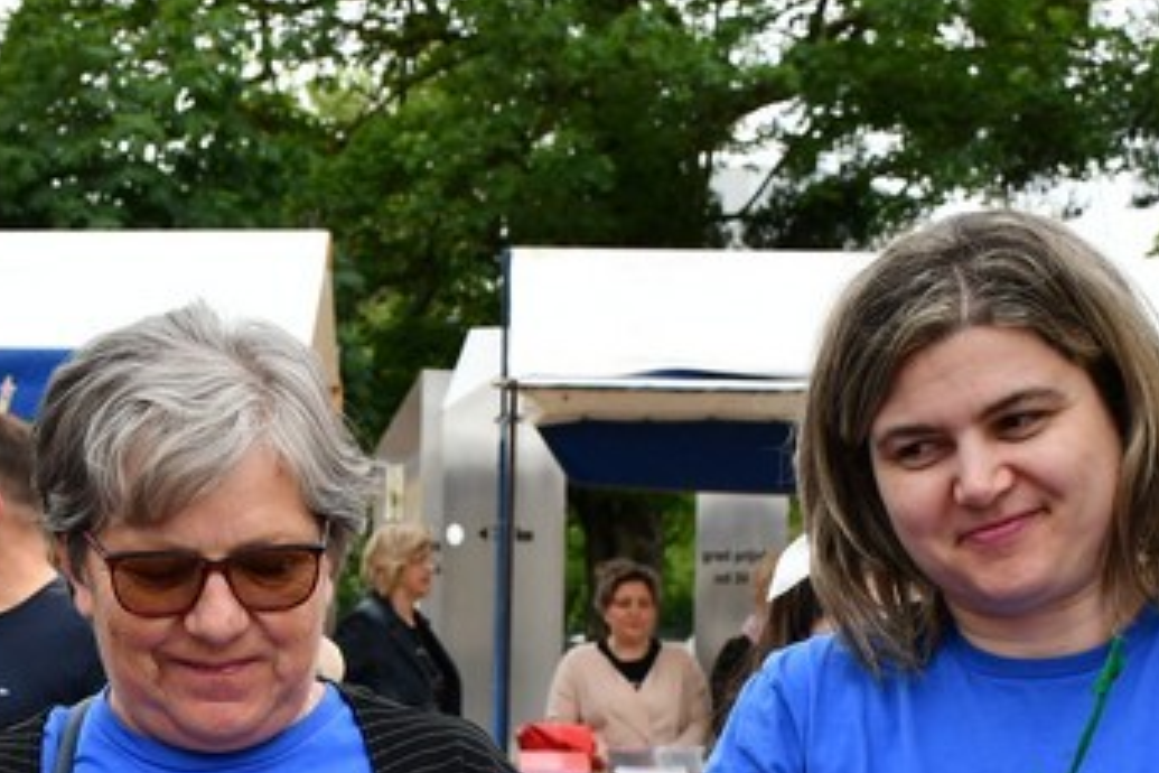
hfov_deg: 19.0
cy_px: 818
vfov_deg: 12.6
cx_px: 326
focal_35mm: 107
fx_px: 3445
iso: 200
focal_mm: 24
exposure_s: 1/250
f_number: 6.3
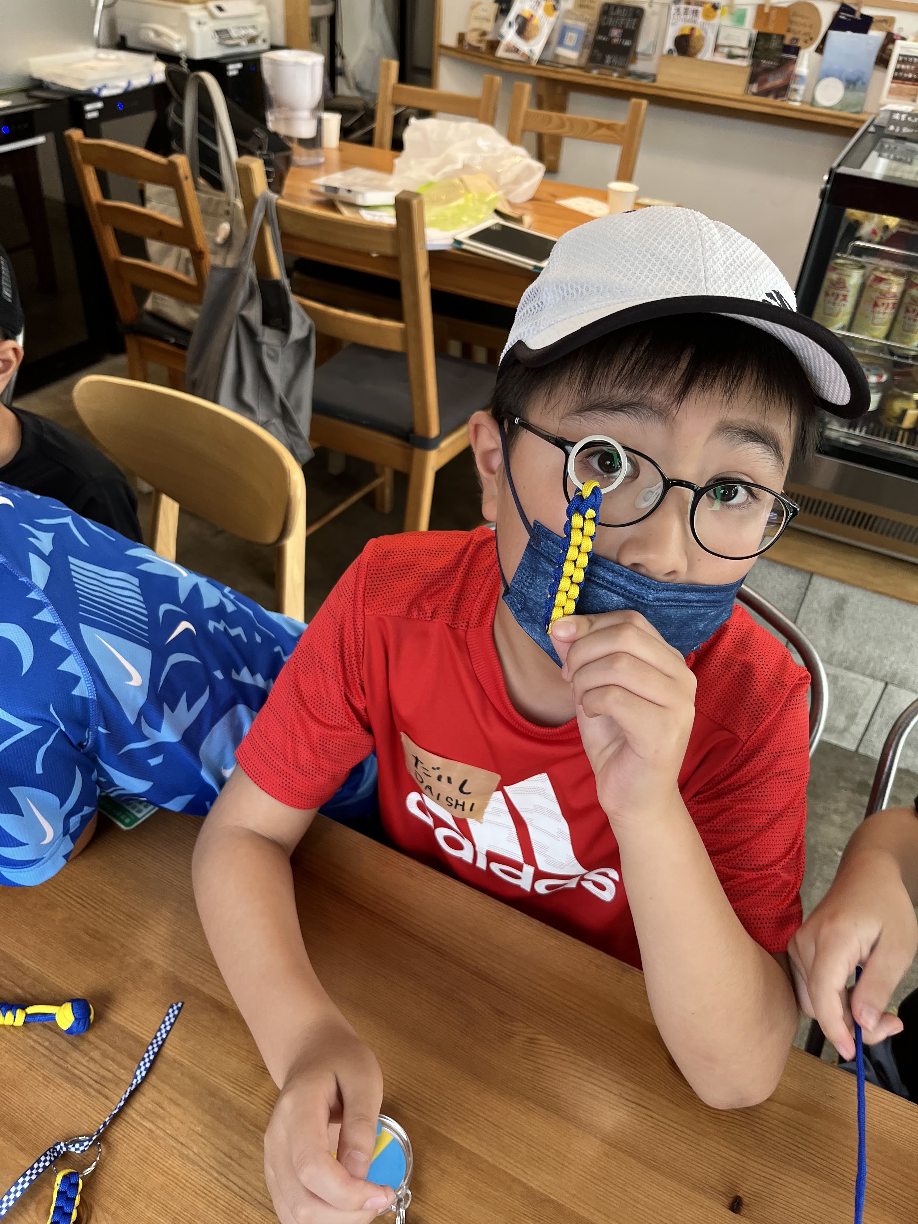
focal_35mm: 26
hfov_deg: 53.1
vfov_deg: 67.3
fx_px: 919
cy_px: 612
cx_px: 459
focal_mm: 5.1
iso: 125
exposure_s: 1/100
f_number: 1.6
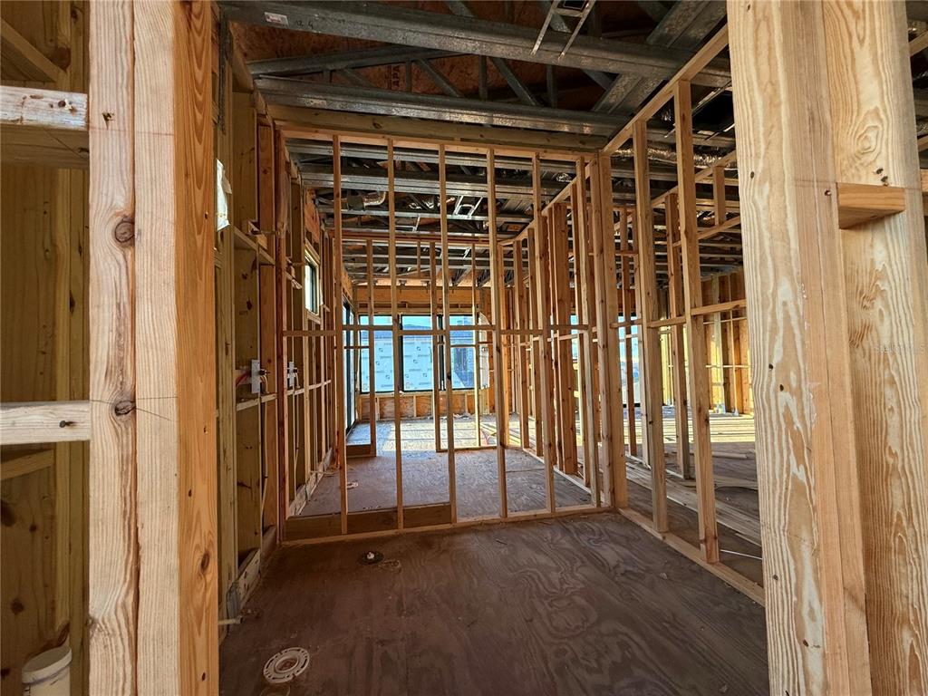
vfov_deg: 85.7
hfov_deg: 102.1
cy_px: 348
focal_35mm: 14
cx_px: 464
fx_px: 375
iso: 160
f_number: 2.2
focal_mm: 2.22
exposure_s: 1/99
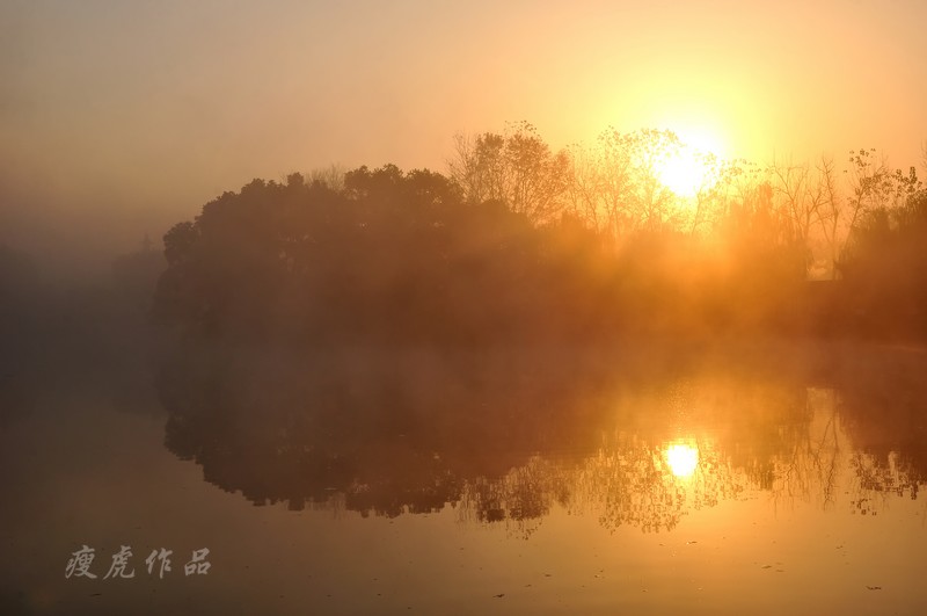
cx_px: 464
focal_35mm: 51
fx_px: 1311
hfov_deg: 38.9
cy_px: 308
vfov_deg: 26.4
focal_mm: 34
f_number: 16
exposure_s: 1/160
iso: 100
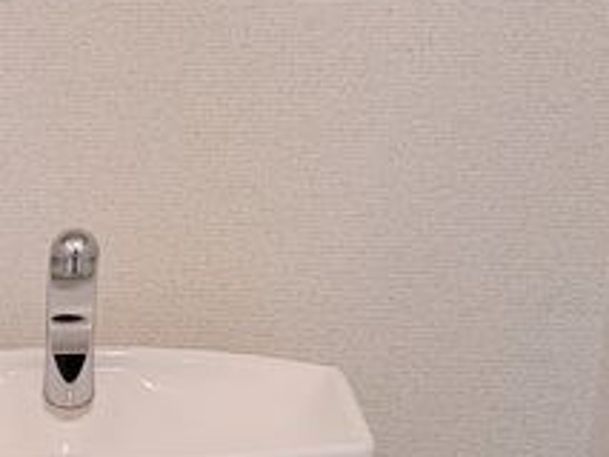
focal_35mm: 125
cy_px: 920
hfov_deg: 15.4
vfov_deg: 10.8
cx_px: -46
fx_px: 2200
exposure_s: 1/50
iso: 400
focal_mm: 5.4
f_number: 1.8
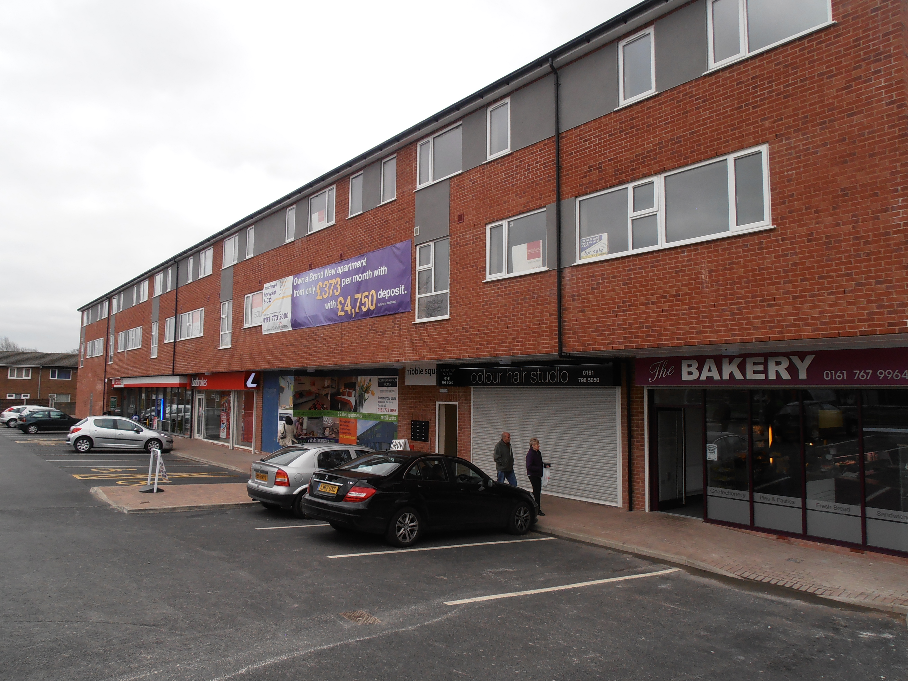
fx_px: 630
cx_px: 454
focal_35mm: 24
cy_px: 340
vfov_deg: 56.8
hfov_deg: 71.6
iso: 80
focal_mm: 4.2
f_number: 7.9
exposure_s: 1/80
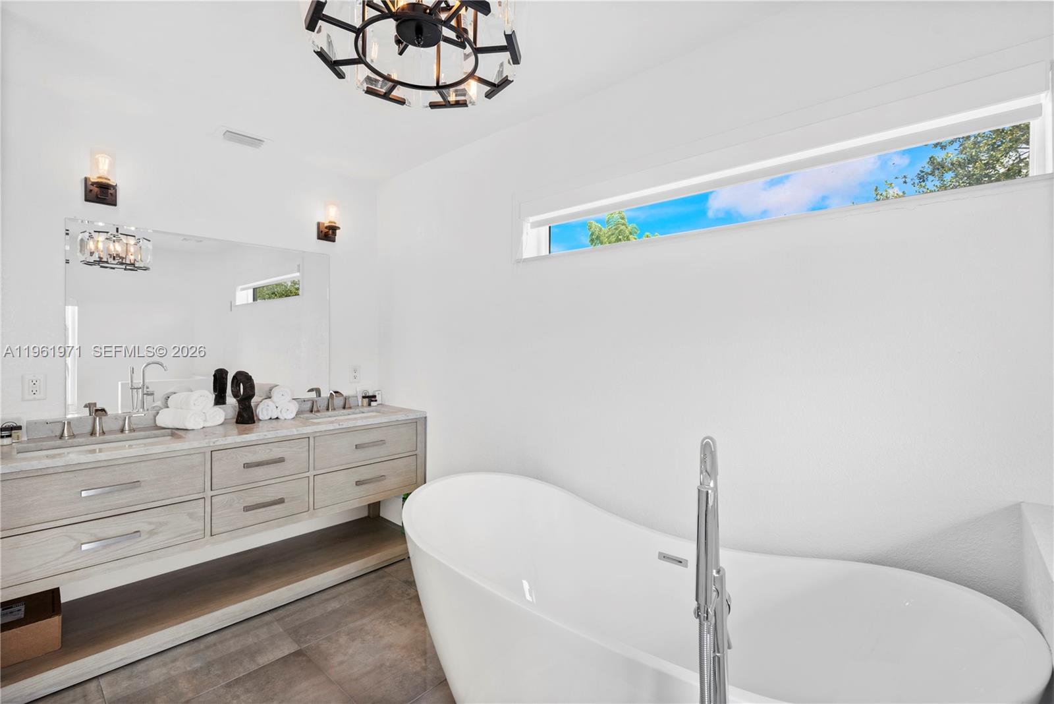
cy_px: 352
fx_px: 469
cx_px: 527
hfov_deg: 96.7
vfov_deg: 73.8
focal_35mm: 16
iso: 320
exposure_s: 1/20
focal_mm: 16
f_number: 8
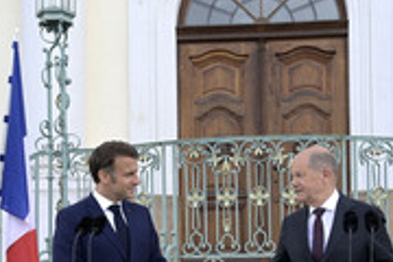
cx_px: 180
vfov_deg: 15.8
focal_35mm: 85
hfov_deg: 23.9
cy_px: 260
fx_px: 928
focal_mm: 34
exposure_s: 1/1000
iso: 1000
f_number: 6.3
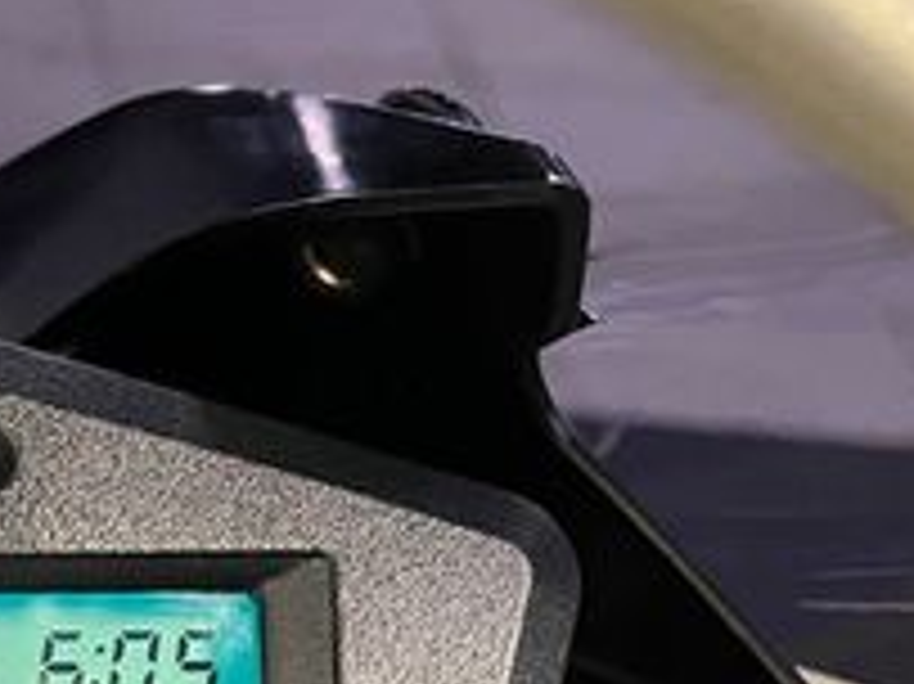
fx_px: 2164
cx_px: -144
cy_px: 837
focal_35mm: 82
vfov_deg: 17.1
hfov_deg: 22.2
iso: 500
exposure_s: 1/50
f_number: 1.6
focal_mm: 5.1
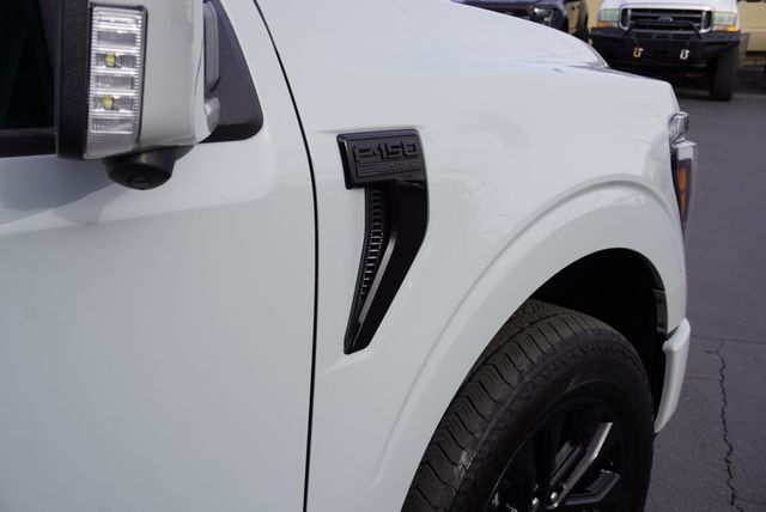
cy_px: 256
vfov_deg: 35.6
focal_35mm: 38
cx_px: 383
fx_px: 799
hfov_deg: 51.2
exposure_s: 1/100
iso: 100
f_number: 8
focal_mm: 25
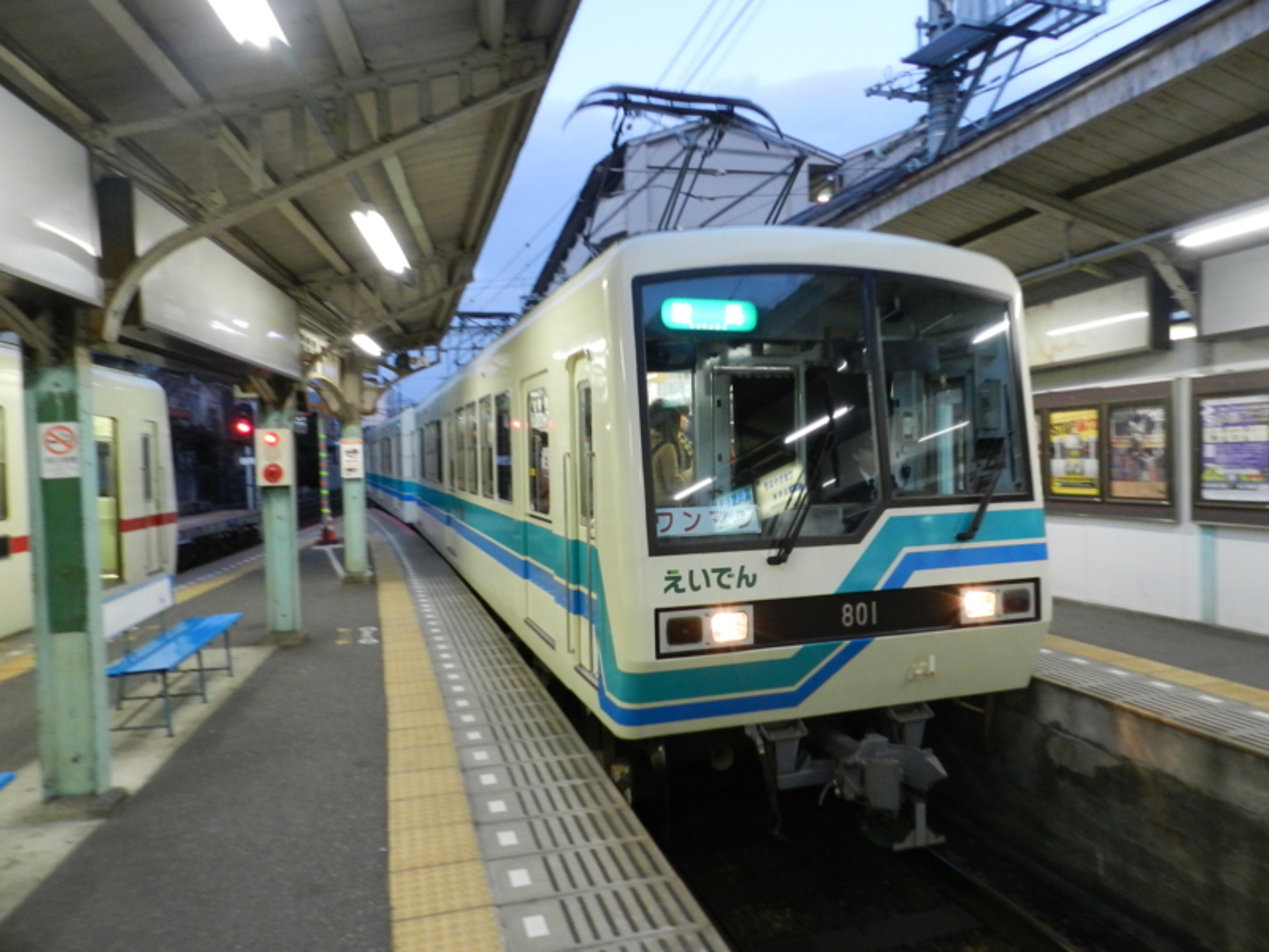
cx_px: 634
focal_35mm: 23
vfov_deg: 58.9
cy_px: 476
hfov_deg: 73.9
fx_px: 843
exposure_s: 1/20
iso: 400
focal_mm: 4
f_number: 3.4
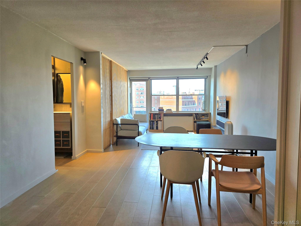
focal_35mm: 23
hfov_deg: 73.9
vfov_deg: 58.9
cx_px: 150
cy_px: 113
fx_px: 200
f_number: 1.8
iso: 50
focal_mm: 5.4
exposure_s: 1/120
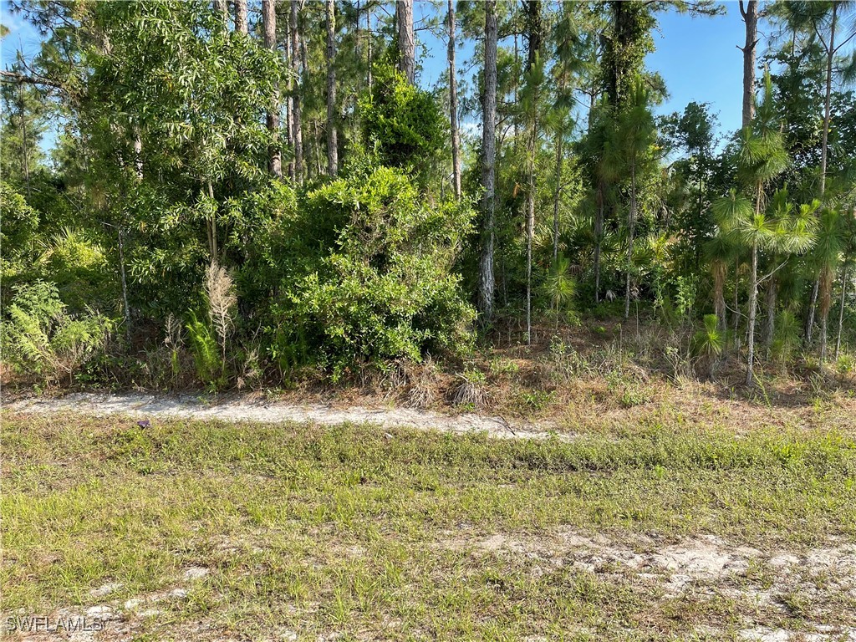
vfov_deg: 54.9
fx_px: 618
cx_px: 428
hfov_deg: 69.4
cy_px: 321
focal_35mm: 25
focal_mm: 5.1
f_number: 1.6
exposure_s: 1/1188
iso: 32
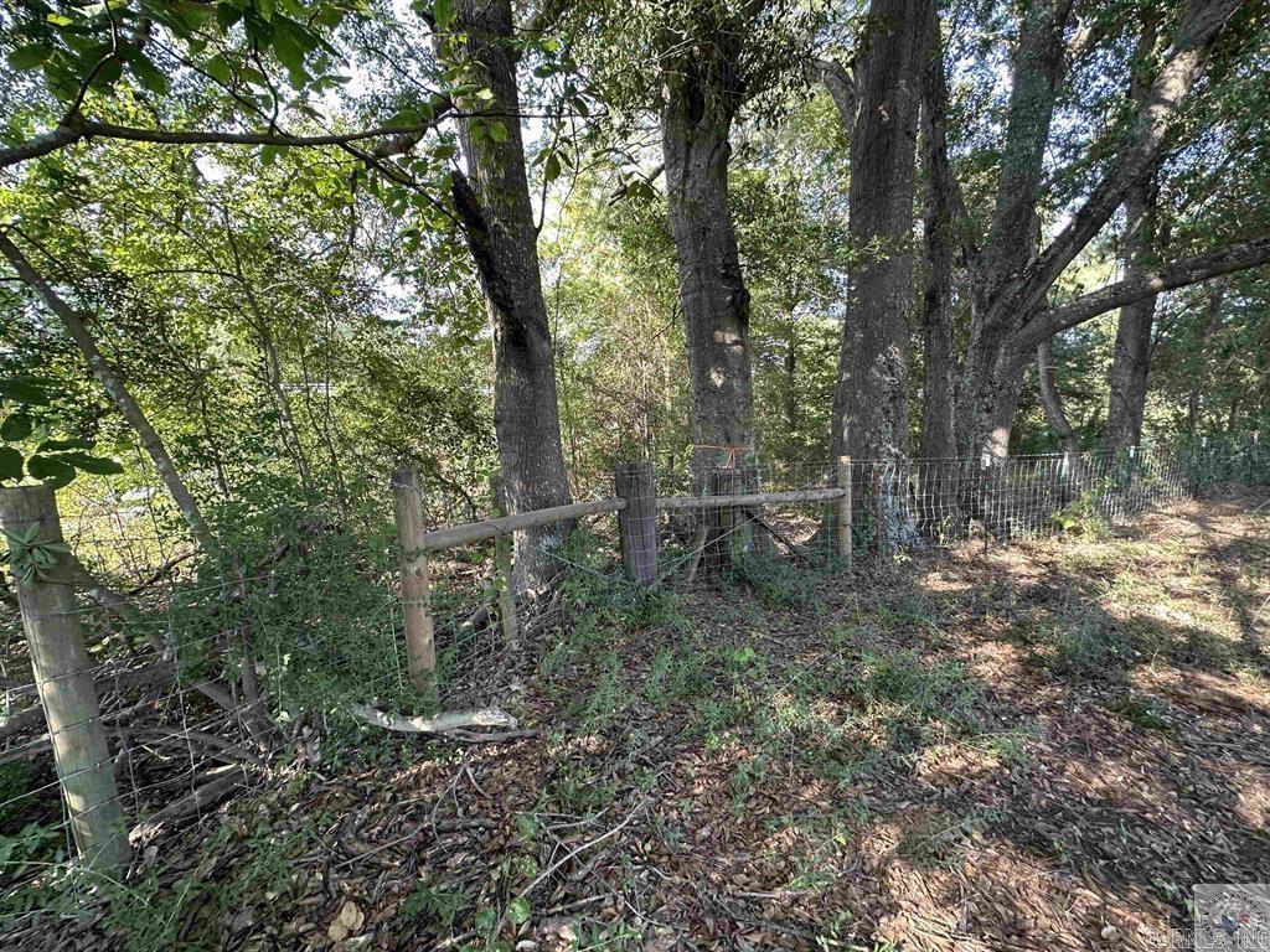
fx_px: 514
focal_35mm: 14
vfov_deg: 85.7
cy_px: 476
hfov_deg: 102.1
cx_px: 635
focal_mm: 2.22
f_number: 2.2
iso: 125
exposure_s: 1/99
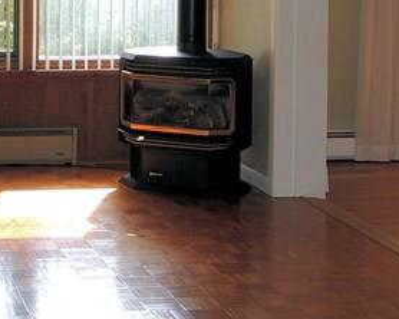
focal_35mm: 108
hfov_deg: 17.1
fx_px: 1274
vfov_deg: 13.9
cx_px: -56
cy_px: -47
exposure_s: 1/125
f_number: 3.1
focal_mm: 5.3
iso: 100
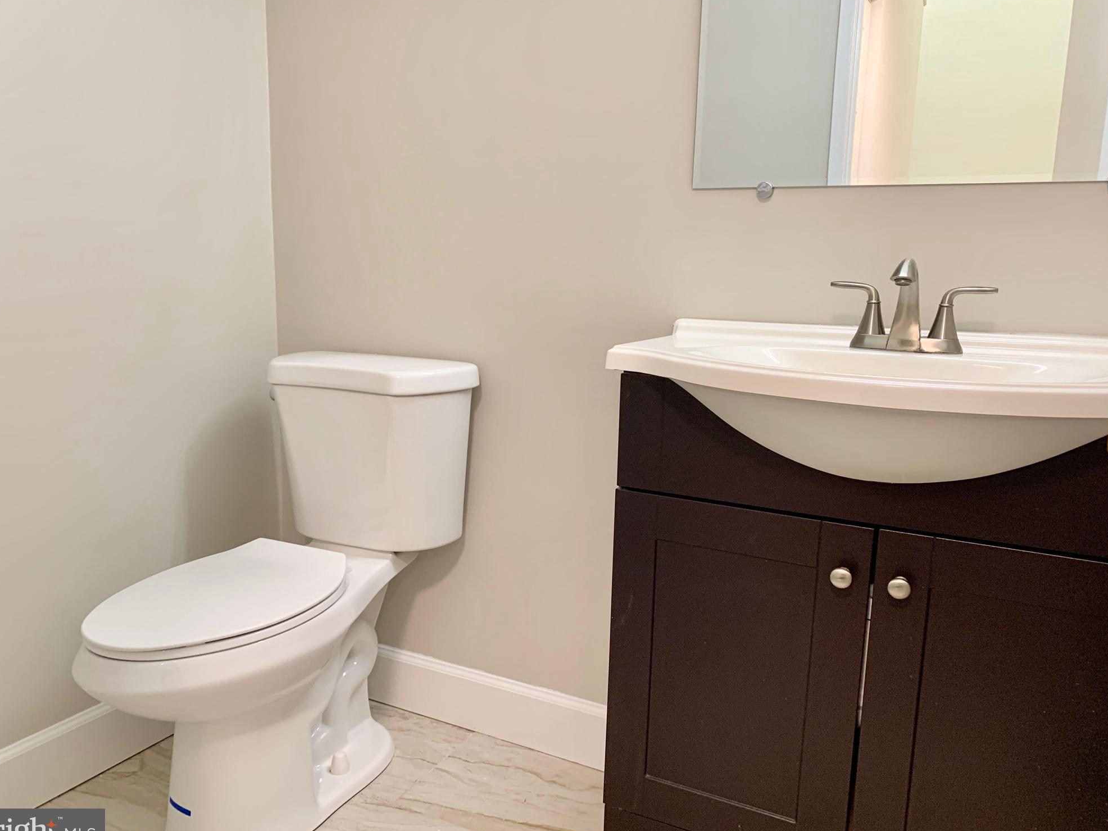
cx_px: 540
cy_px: 423
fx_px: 864
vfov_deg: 51.4
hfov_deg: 65.3
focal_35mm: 27
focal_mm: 4.25
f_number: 1.8
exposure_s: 1/60
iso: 125
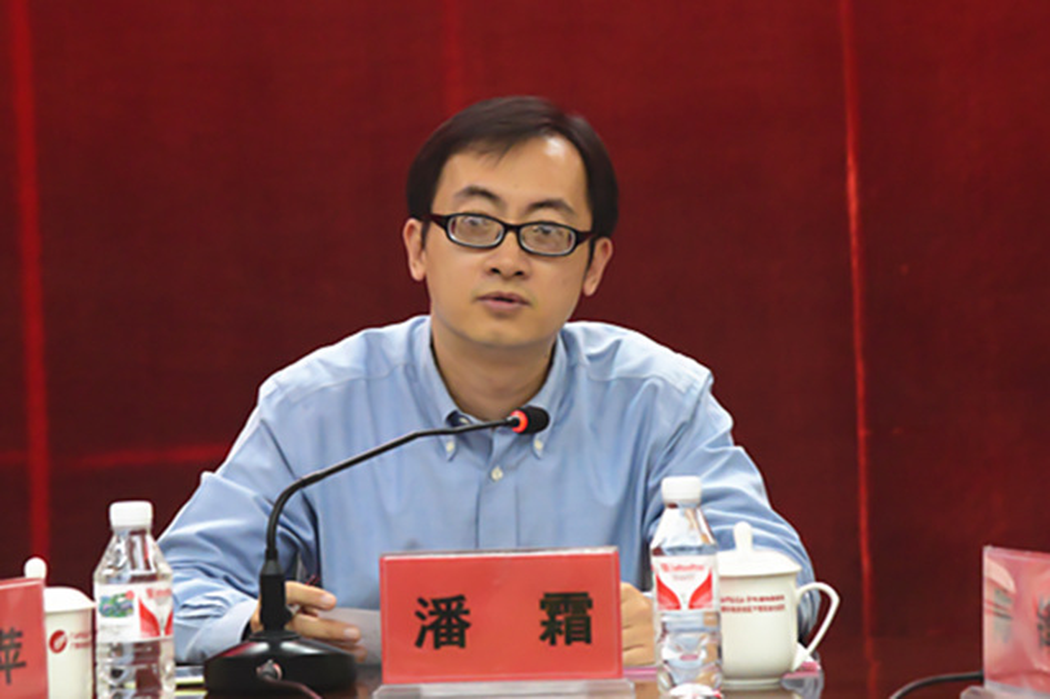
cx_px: 525
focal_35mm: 120
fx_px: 3498
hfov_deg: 17.1
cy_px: 350
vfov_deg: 11.4
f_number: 5.6
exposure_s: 1/250
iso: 4000
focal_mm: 120
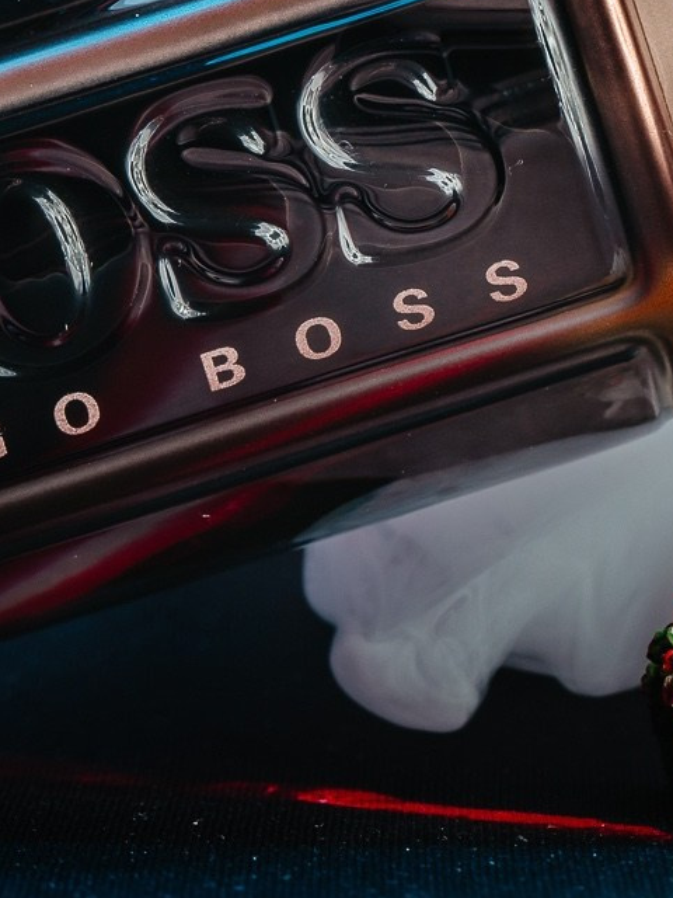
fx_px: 7181
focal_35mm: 277
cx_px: 537
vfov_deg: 7.1
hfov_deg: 5.4
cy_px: 154
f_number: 11
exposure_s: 1/2
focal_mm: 90
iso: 100
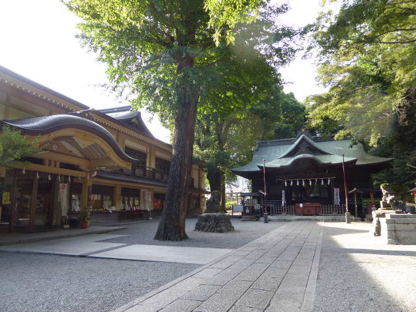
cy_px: 156
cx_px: 208
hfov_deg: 71.6
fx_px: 288
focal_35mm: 24
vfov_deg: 56.8
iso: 80
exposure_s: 1/60
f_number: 3.3
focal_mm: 4.3
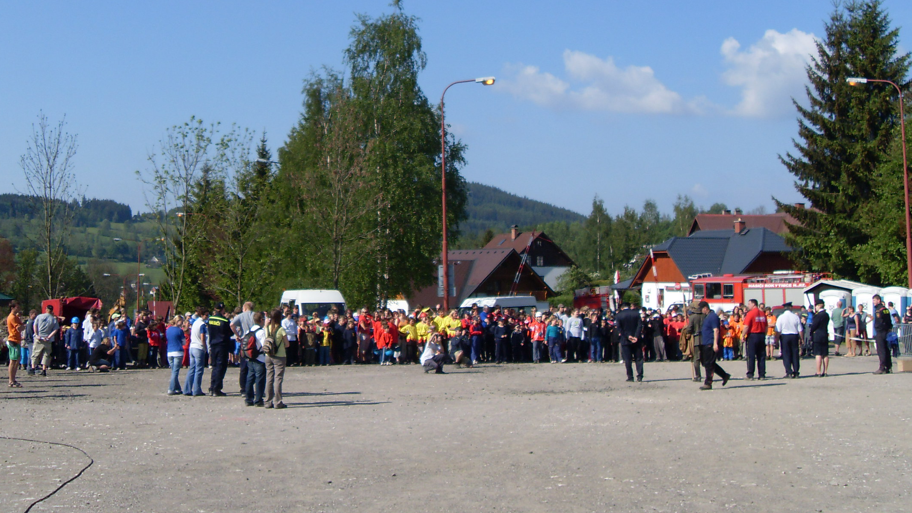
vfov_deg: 24.1
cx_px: 439
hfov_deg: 42.1
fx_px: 1185
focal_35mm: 49
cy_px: 121
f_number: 7
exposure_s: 1/250
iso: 80
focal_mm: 6.3
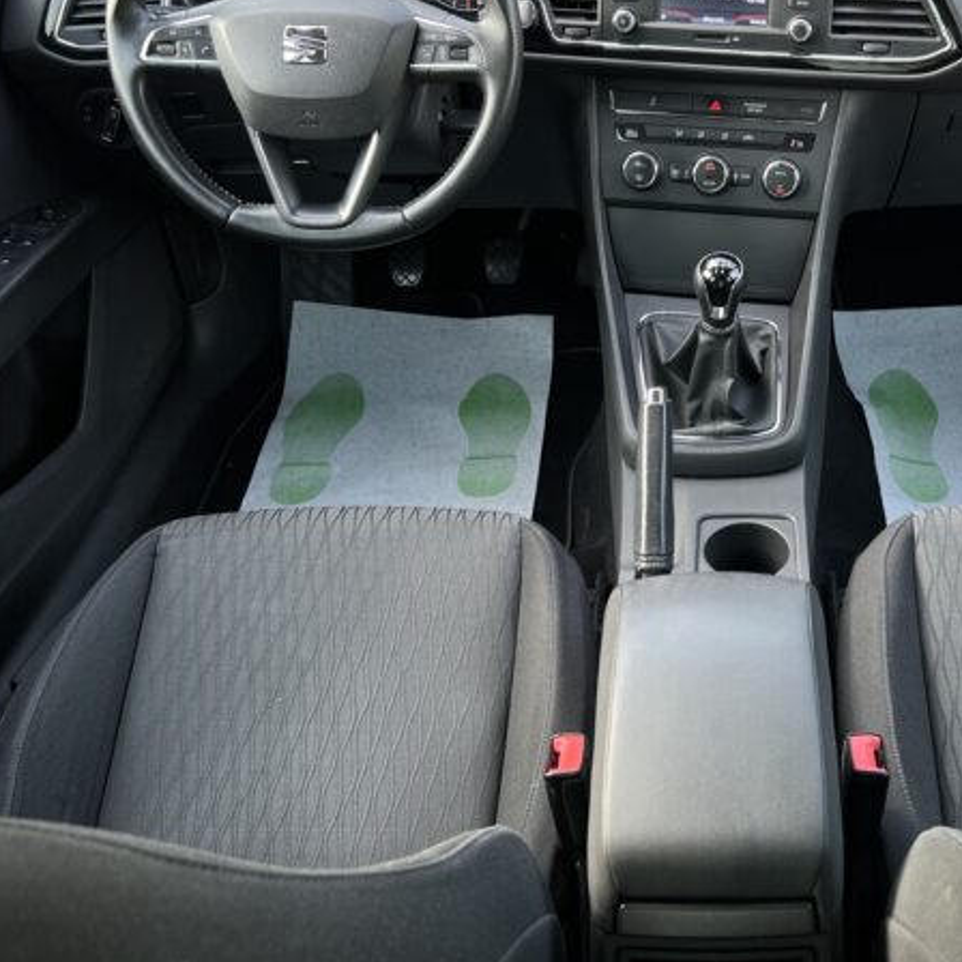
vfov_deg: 40.9
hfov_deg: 40.0
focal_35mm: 41
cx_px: 698
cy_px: 427
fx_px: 1289
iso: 64
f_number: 1.5
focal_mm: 5.7
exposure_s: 1/121
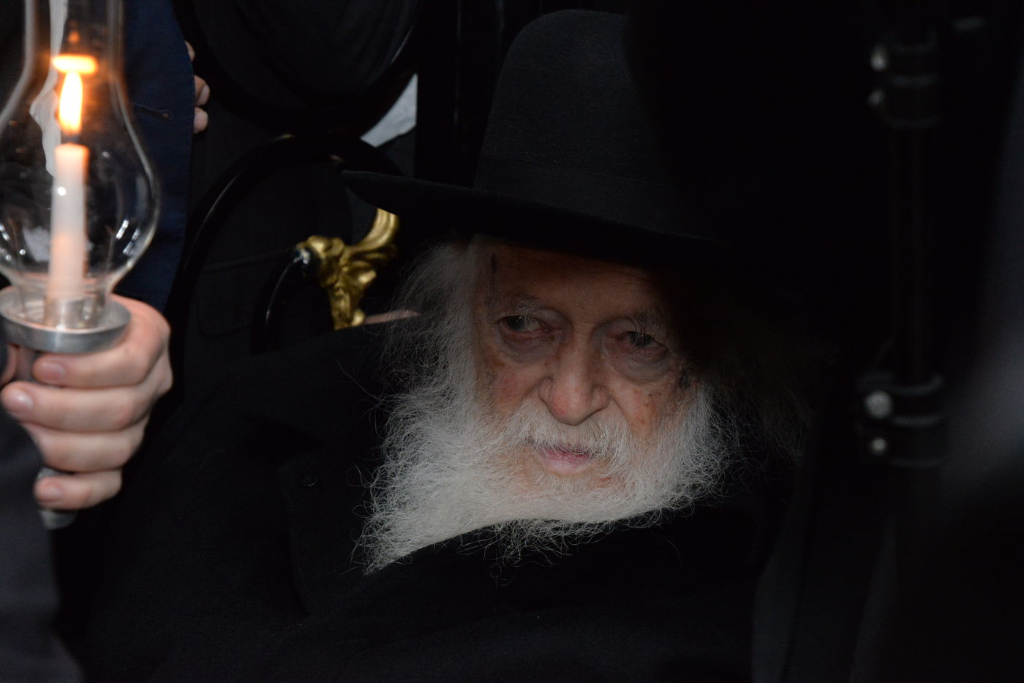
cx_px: 512
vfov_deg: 8.1
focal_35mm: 170
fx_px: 4836
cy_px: 342
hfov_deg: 12.1
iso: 5000
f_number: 11
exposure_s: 1/60
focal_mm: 170
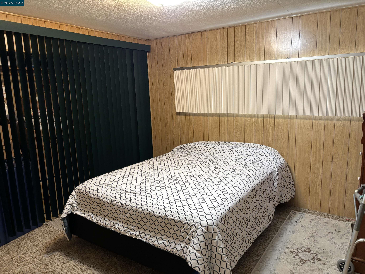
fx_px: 274
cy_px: 137
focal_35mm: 26
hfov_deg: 67.3
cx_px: 182
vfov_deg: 53.1
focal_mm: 5.96
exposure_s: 1/60
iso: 200
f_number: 1.6
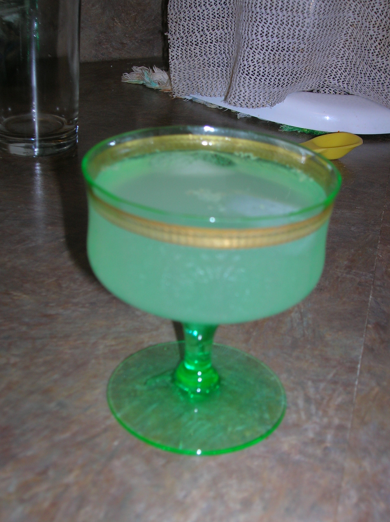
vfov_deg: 41.3
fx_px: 692
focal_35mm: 46
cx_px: 195
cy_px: 261
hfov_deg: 31.5
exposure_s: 1/60.1
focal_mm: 7.7
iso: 50
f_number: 3.2
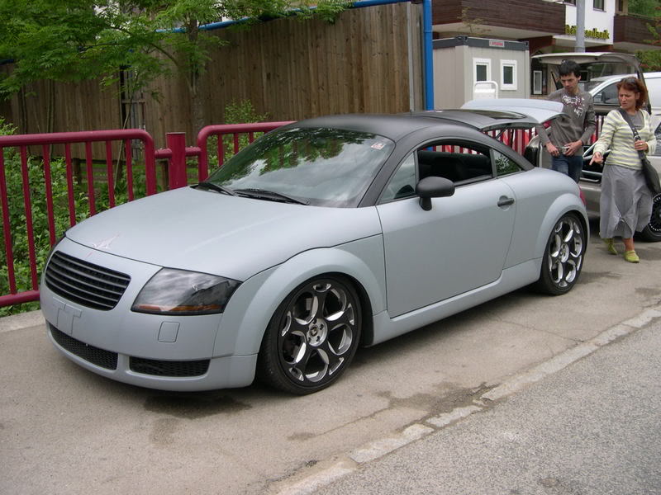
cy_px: 248
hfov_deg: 49.0
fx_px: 726
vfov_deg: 37.7
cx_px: 330
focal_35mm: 38
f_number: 2.8
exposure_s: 1/342
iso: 100
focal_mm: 8
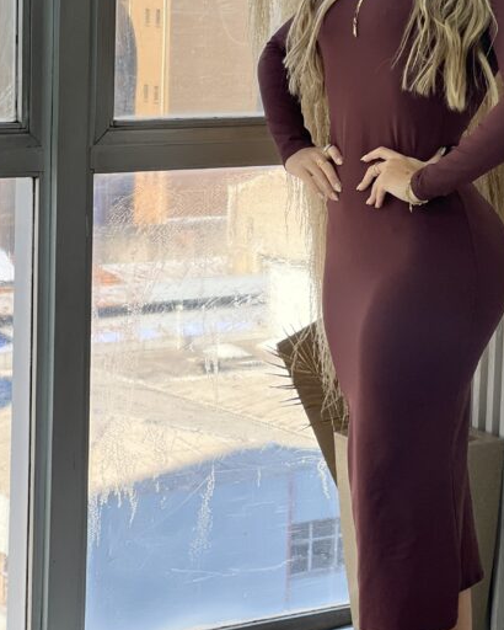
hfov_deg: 11.2
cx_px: 417
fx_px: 2553
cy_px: 266
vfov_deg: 14.0
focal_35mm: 137
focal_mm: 9
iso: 50
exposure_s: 1/120
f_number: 2.8
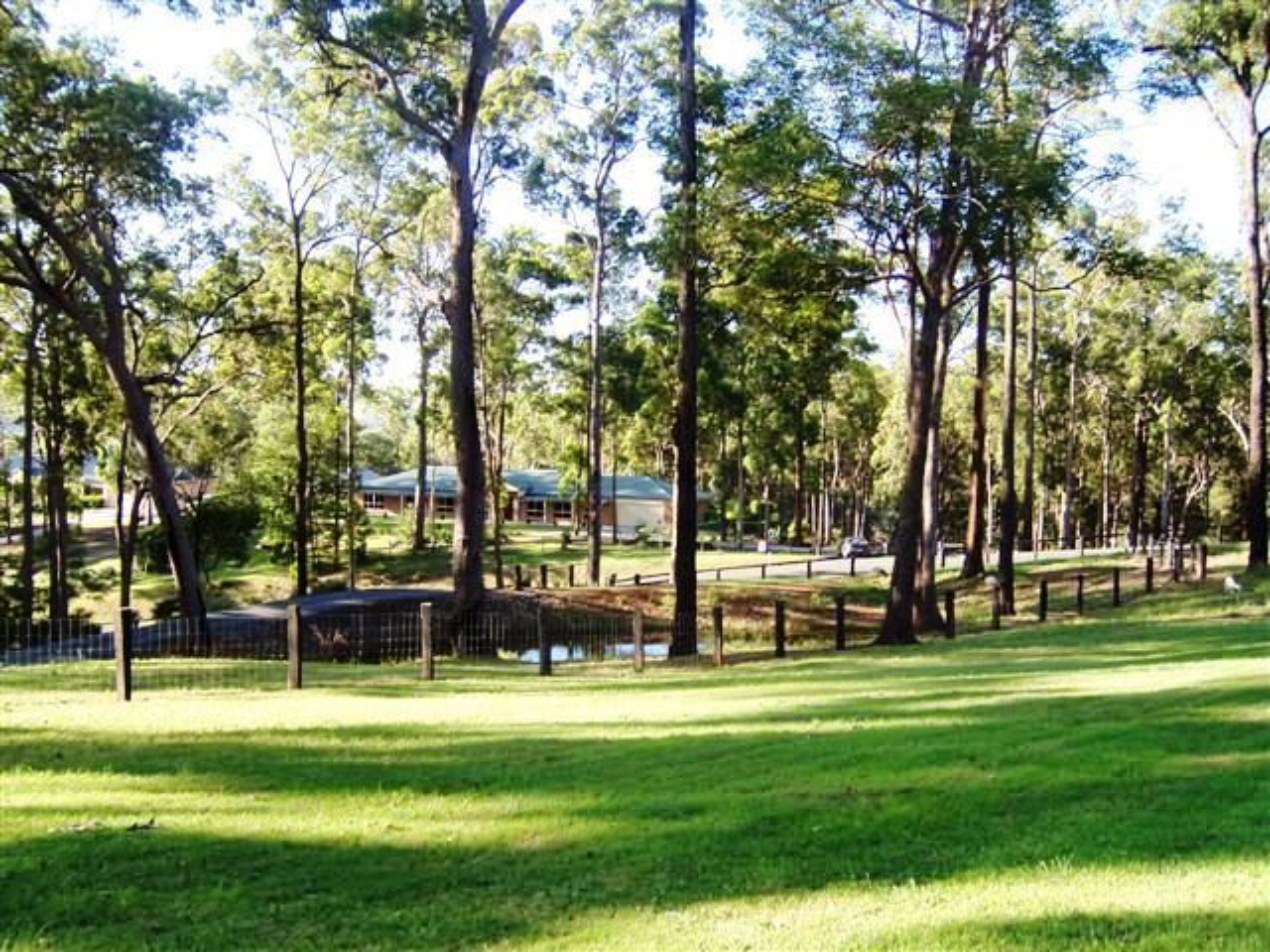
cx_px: 635
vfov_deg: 39.7
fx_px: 1321
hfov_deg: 51.4
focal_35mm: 36
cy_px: 476
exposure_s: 1/160
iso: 80
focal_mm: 6.2
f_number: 2.8
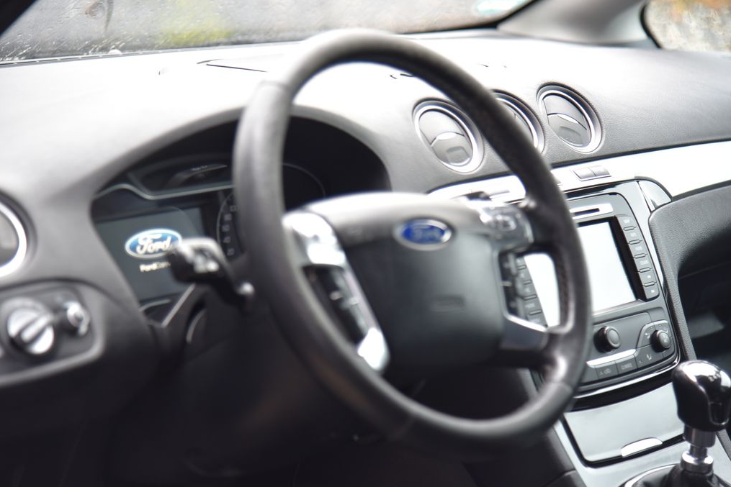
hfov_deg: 19.3
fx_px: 2153
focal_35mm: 106
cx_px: 368
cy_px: 244
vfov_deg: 12.9
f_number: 4
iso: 500
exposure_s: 1/50
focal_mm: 105
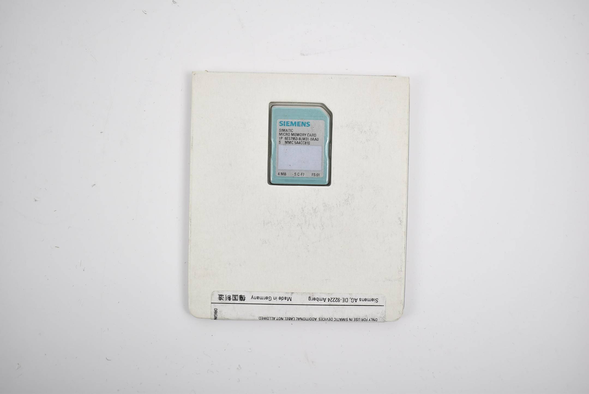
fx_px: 565
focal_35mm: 34
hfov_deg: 55.1
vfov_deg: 38.4
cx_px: 294
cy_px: 197
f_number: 3.8
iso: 100
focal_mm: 23
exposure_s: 1/50
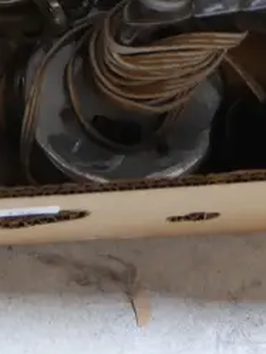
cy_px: -203
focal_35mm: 115
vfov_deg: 15.5
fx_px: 1177
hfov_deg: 12.7
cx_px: -27
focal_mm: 14
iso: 1000
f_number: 3.5
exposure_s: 1/60
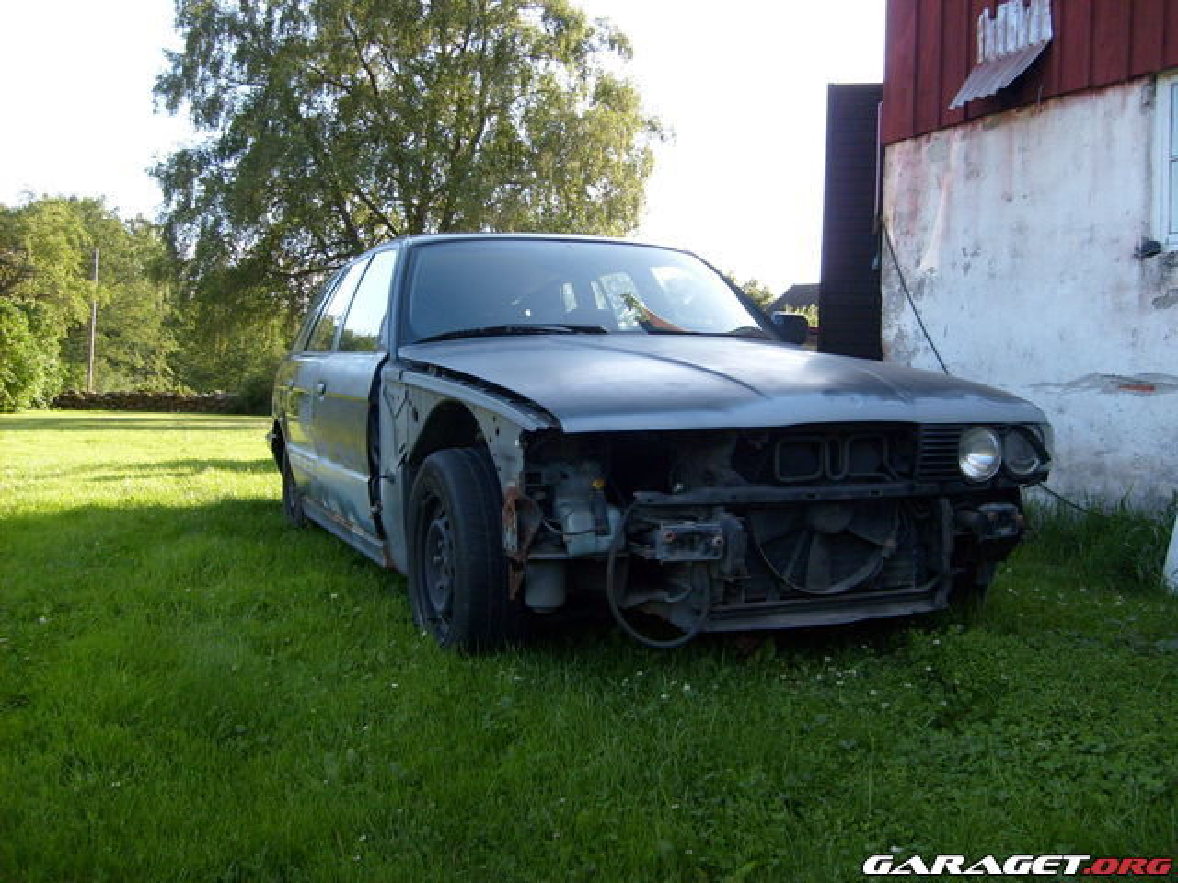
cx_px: 589
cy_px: 442
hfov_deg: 52.6
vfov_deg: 40.7
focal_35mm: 35
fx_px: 1191
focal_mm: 5.8
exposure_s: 1/350
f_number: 2.8
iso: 80
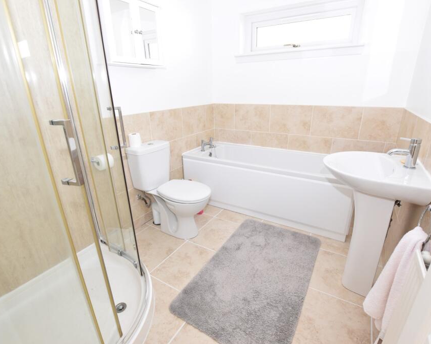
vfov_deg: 77.0
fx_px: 217
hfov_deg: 89.7
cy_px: 173
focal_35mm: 17
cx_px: 214
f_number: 5
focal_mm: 10
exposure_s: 1/100
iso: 800
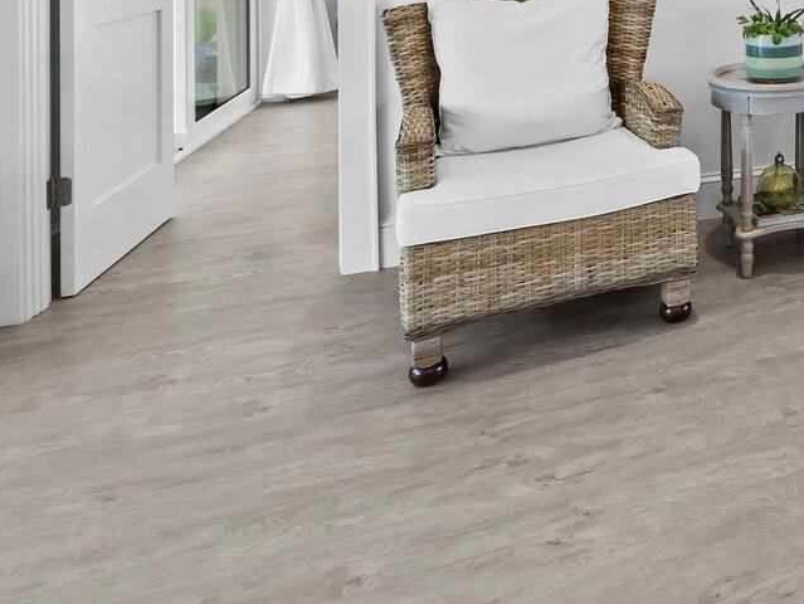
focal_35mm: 35
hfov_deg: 42.1
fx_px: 813
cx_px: 876
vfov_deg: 33.9
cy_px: -98
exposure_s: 1/2
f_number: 13
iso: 320
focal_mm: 7
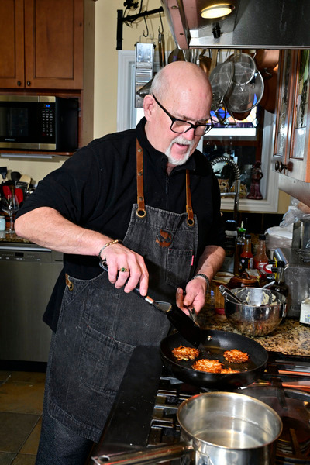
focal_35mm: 37
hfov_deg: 35.9
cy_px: 232
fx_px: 478
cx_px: 155
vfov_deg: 51.9
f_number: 8
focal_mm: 37
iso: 400
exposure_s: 1/100
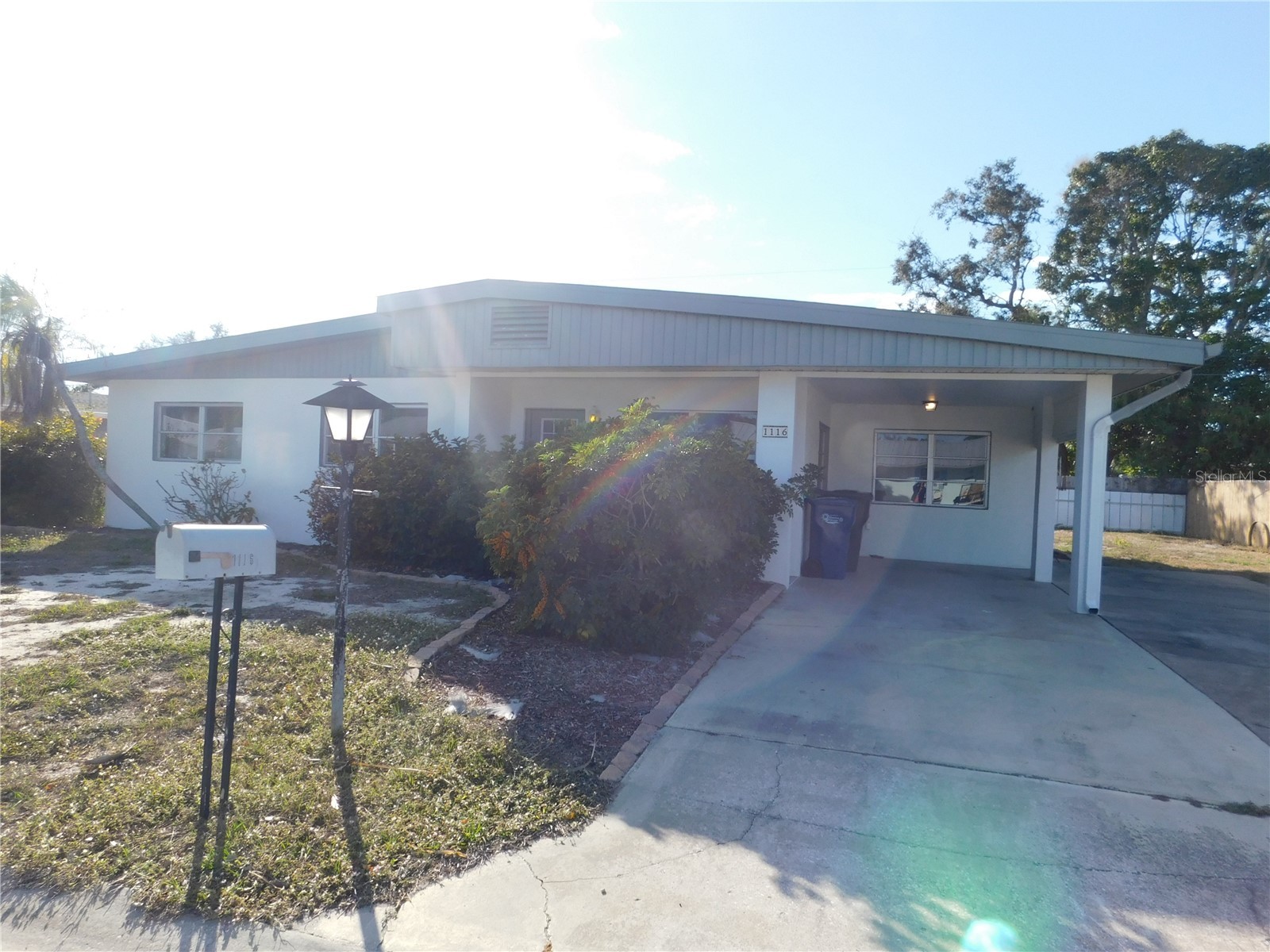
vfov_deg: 58.9
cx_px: 635
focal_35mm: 23
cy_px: 476
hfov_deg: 73.9
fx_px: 844
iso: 125
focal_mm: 4
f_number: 3
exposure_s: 1/1000
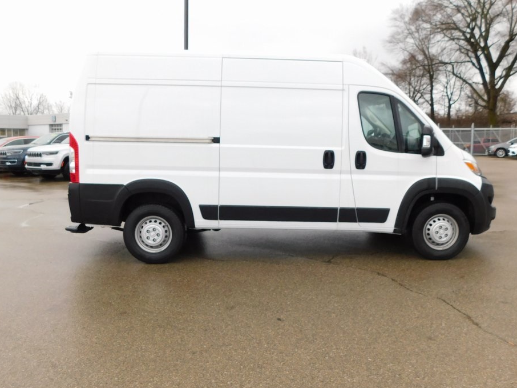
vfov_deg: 52.9
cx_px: 268
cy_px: 170
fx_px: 388
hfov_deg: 67.3
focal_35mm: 26
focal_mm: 4
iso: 125
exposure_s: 1/100
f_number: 3
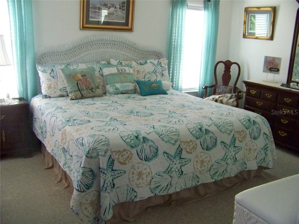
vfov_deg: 39.7
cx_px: 150
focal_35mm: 36
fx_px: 311
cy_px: 112
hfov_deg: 51.4
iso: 640
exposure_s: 1/30
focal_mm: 5.85
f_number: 2.8
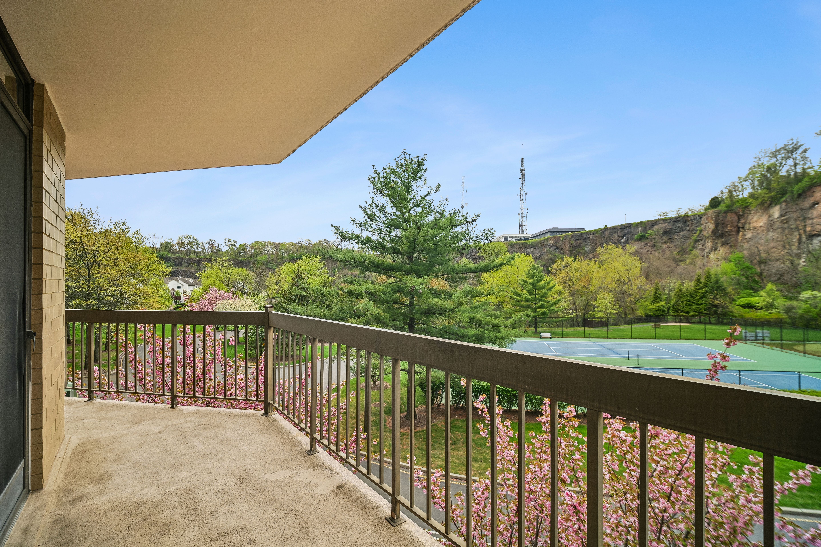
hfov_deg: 71.5
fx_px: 570
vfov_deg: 51.3
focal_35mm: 25
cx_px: 396
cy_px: 275
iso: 640
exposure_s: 1/640
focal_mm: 24
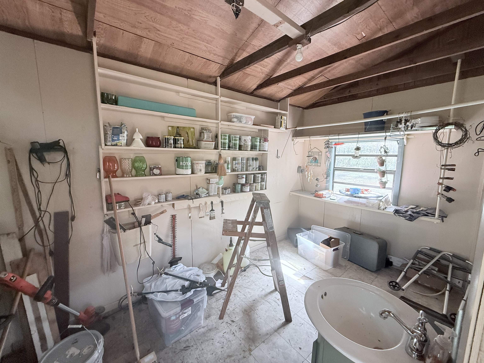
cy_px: 182
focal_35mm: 14
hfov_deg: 102.1
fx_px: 196
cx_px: 242
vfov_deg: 85.7
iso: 160
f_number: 2.2
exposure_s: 1/99
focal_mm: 2.22
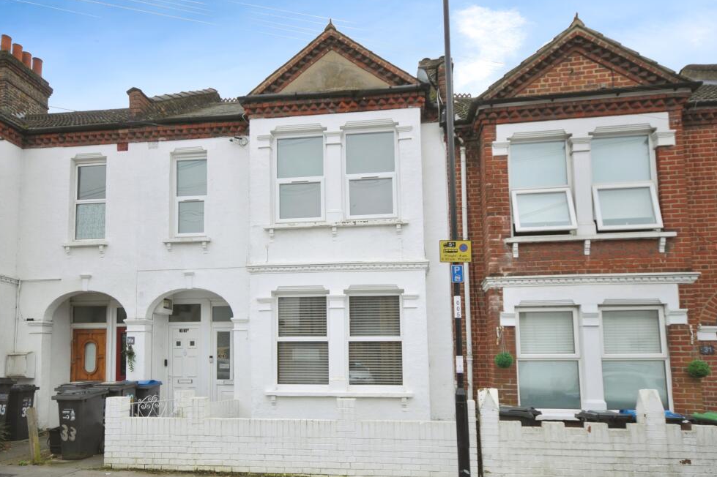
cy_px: 241
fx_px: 468
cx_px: 345
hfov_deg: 74.8
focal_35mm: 24
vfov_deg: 54.0
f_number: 7.1
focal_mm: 15
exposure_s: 1/200
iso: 200
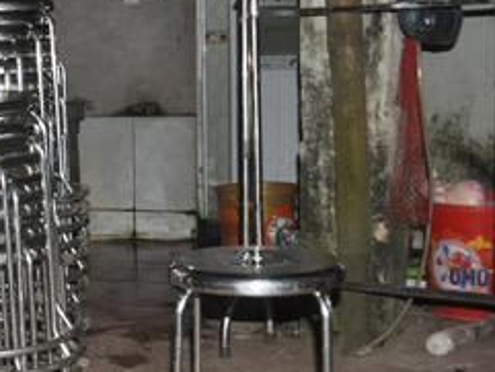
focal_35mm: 71
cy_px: 189
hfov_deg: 25.1
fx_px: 1016
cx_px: -74
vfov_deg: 20.7
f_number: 4
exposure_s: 1/60
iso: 800
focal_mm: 18
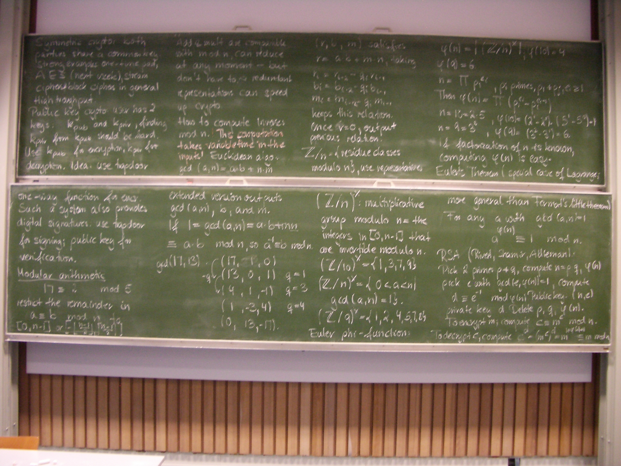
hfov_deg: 52.6
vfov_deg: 40.7
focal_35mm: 35
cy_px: 233
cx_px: 310
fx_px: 628
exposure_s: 1/13
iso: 200
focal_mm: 5.8
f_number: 2.6
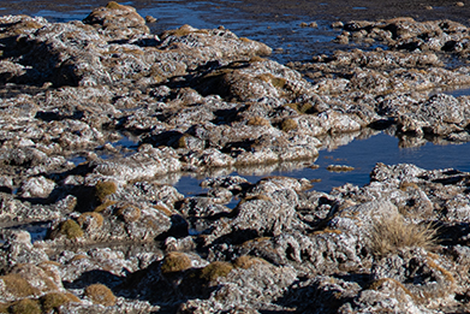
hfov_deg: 6.7
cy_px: -96
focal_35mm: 299
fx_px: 3905
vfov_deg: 4.6
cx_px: 886
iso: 100
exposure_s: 1/200
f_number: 7.1
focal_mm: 78
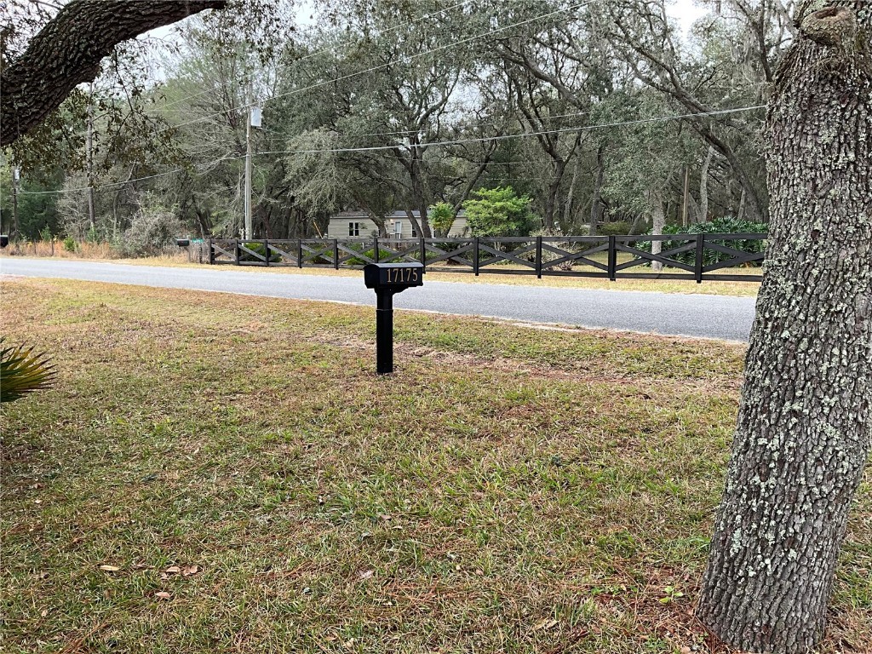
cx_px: 436
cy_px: 327
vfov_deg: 48.2
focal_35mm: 29
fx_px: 731
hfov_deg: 61.7
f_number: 1.8
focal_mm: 3
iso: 20
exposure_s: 1/201
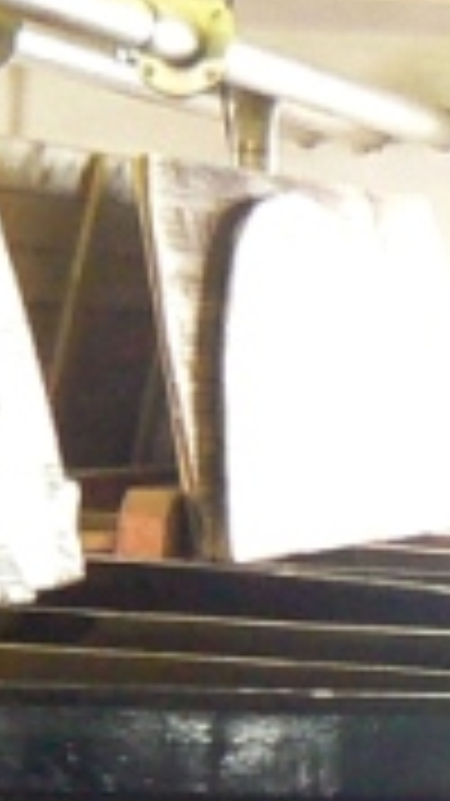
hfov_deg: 5.4
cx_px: 405
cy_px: 1102
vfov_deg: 9.4
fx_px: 4777
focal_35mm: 225
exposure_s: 1/15
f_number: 2.8
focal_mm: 6
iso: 200
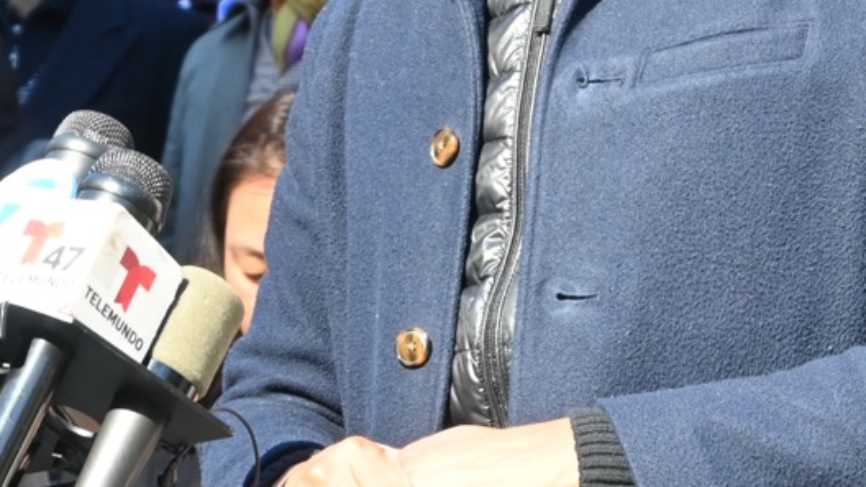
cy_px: -80
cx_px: 280
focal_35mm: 241
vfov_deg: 5.0
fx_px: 5534
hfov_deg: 8.9
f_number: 6.3
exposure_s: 1/125
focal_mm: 50
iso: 220
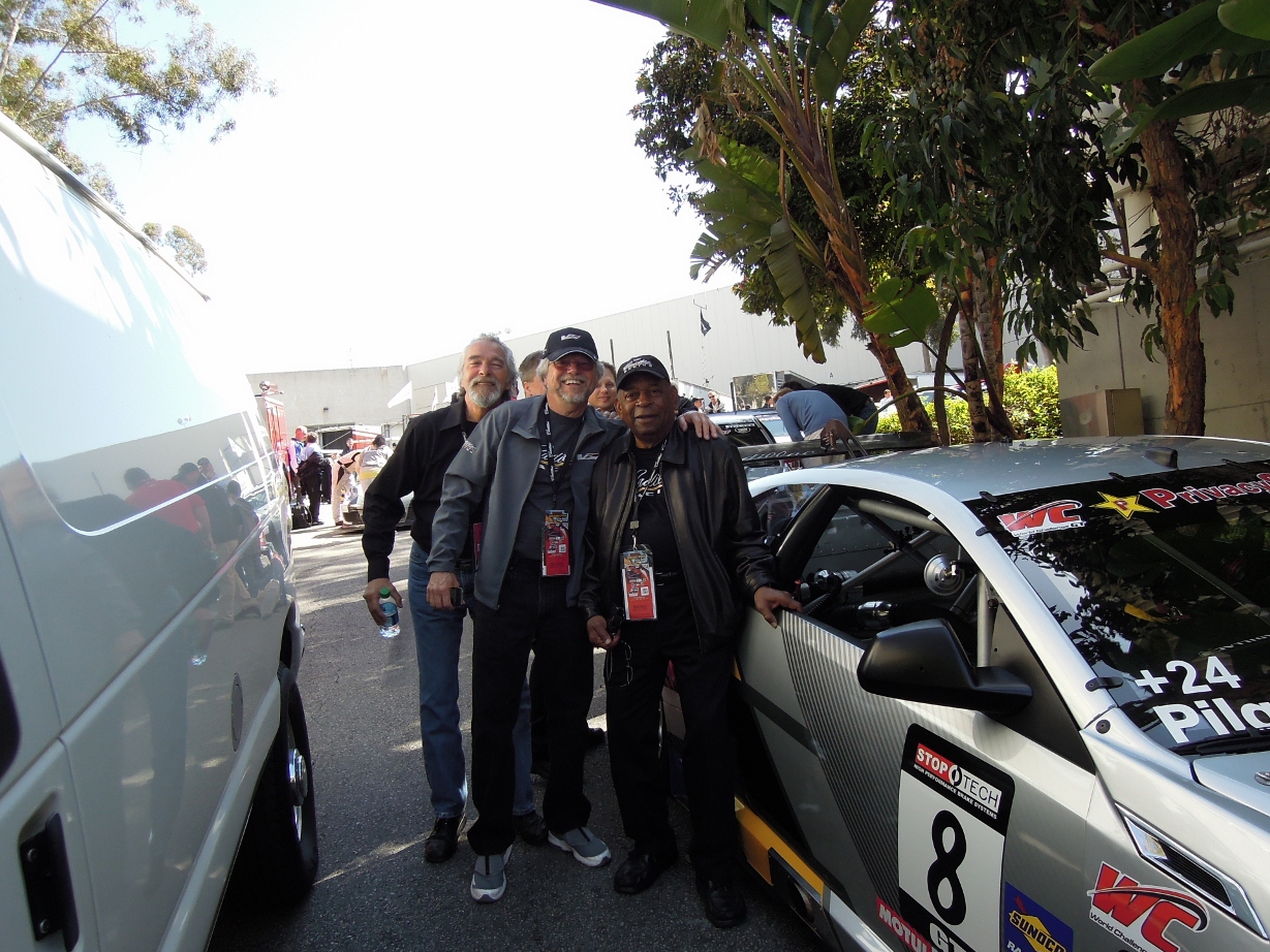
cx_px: 639
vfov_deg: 54.9
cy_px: 495
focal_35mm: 25
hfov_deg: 69.4
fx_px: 917
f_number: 2.8
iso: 160
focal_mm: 4.3
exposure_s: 1/500
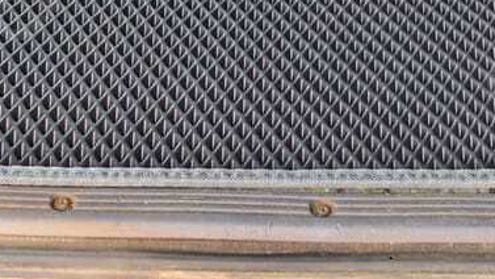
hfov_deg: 16.7
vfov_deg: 8.9
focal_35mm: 128
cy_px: -302
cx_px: 196
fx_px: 1680
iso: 400
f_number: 8
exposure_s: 1/20
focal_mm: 22
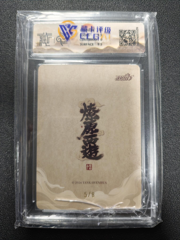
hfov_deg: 53.1
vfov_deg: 67.3
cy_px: 120
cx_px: 90
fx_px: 180
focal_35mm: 26
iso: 400
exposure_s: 1/50
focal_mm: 4.94
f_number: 1.5
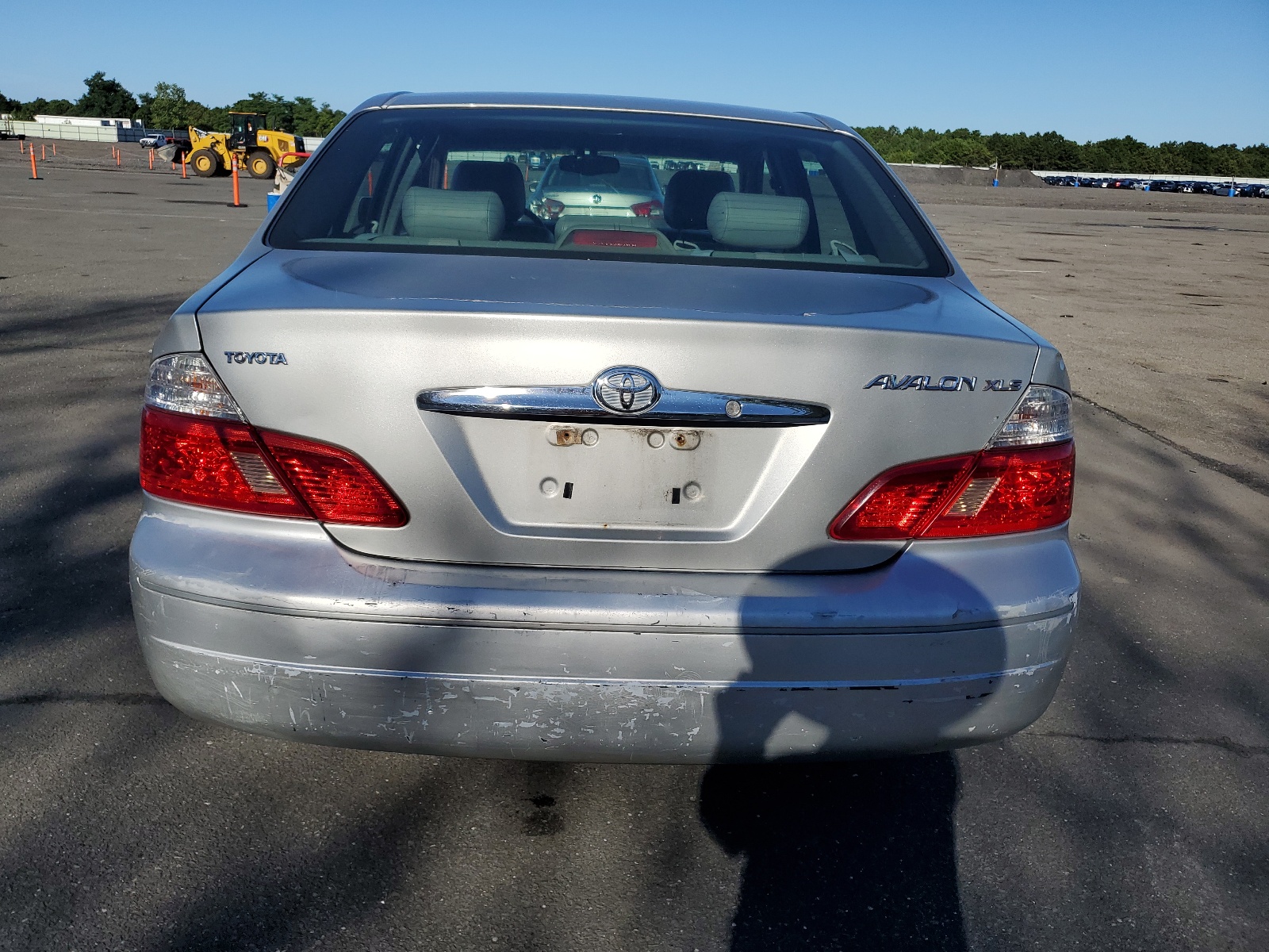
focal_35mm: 26
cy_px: 476
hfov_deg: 67.3
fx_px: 953
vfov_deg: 53.1
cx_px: 634
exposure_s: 1/10000
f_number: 1.5
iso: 50
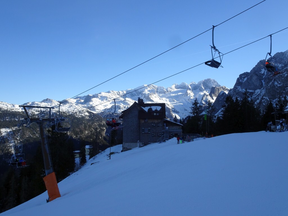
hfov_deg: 60.0
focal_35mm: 30
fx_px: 250
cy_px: 108
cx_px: 144
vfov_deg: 46.8
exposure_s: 1/640
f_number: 4
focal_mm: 5.09
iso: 80
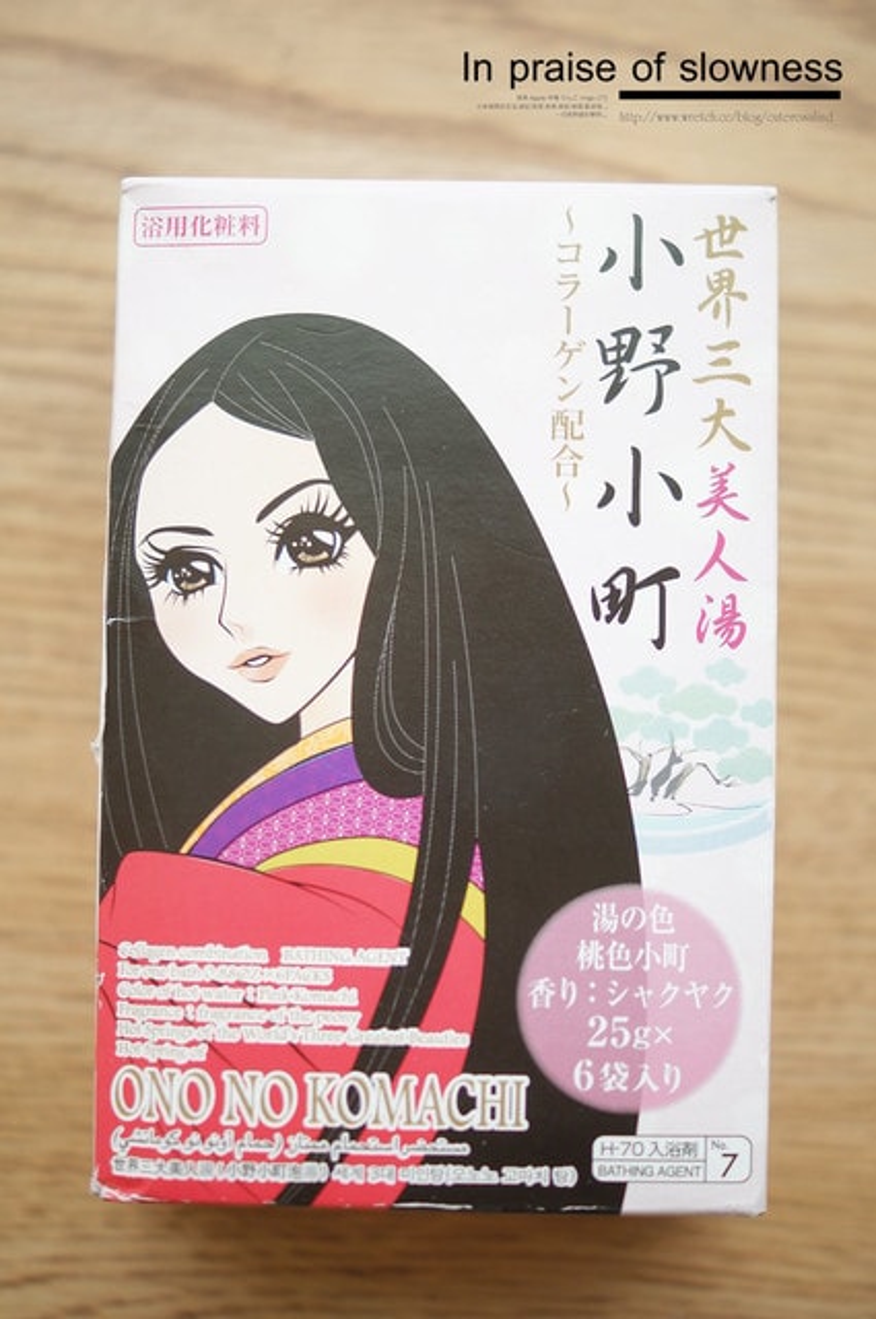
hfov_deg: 25.7
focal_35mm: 52
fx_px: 1921
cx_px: 438
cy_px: 660
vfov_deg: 37.9
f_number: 1.8
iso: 250
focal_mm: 35
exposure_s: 1/60
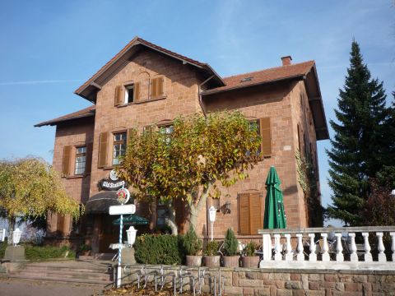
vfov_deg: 44.2
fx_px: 365
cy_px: 148
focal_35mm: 32
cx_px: 198
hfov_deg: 56.8
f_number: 4.5
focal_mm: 5.2
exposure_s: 1/400
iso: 100
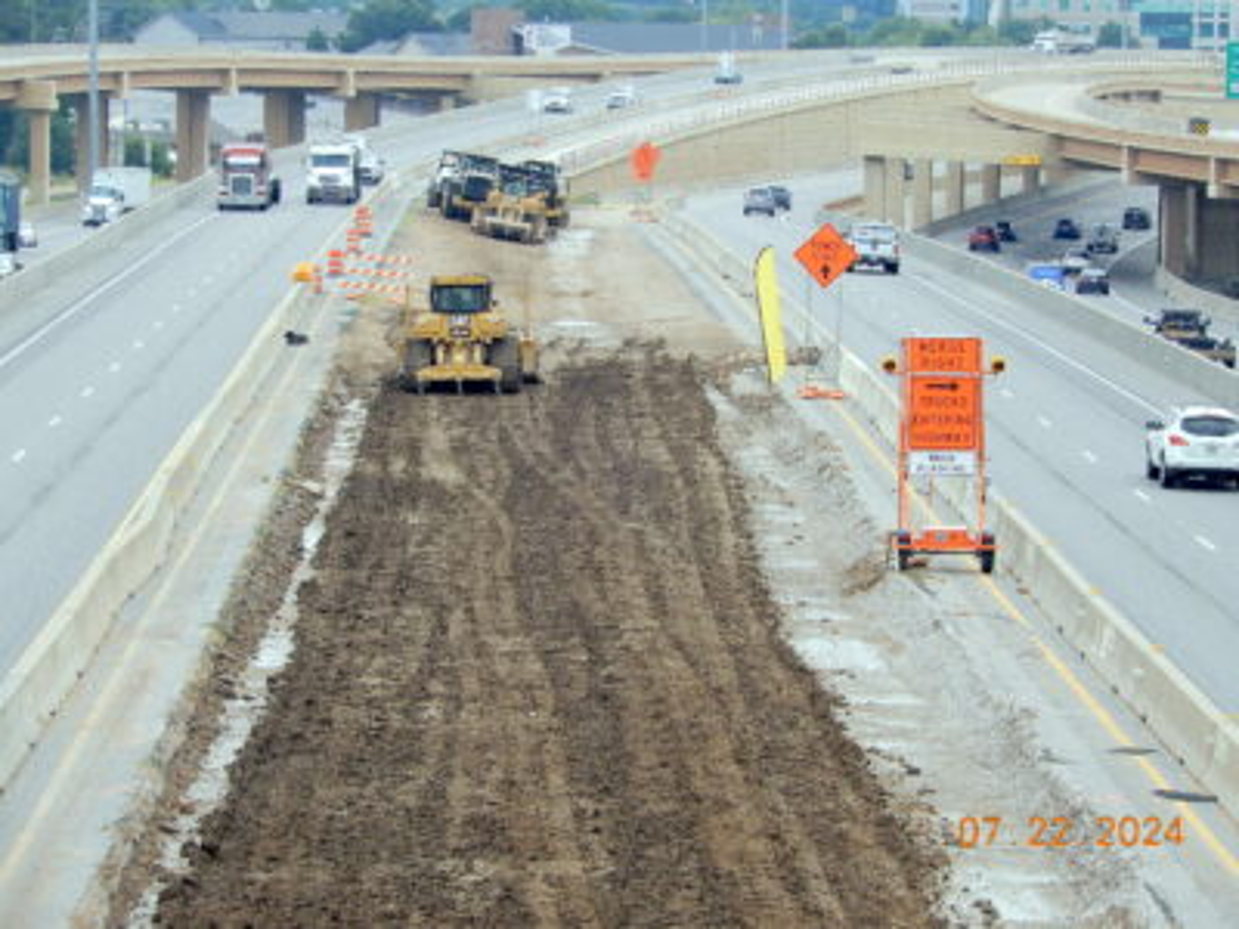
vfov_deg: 8.2
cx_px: 620
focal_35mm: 180
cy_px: 464
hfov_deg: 11.0
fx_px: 6443
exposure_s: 1/250
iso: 80
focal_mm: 32.1
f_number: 5.6
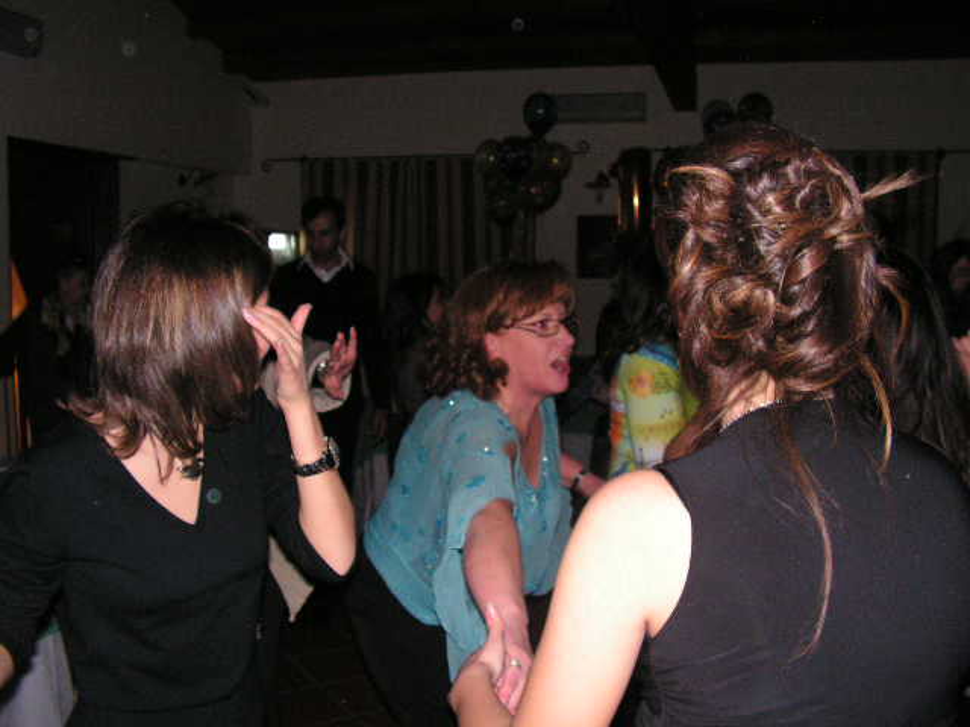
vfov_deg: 39.7
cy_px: 364
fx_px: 1009
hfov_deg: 51.4
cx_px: 485
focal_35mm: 36
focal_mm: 6
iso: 200
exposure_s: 1/40
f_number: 3.2
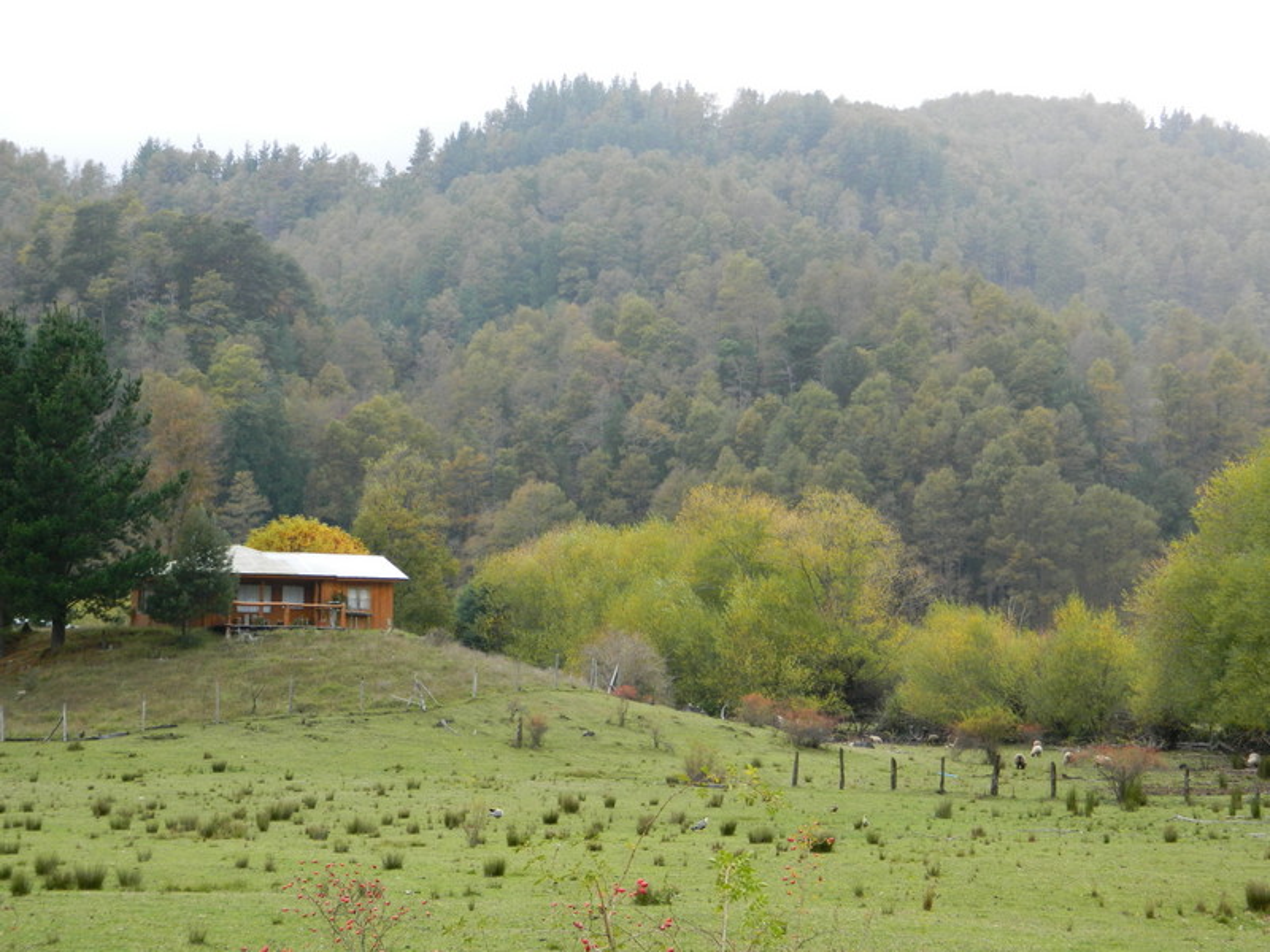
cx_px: 635
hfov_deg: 27.8
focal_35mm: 70
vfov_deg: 21.0
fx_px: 2568
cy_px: 476
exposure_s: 1/40
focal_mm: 12.6
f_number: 4
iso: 80
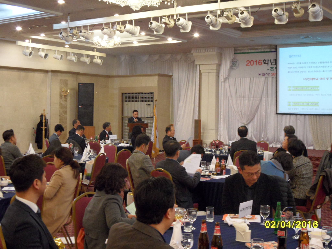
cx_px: 166
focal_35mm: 50
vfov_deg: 29.1
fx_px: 480
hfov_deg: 38.2
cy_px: 124
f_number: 3.8
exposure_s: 1/20
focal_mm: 8.2
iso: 400
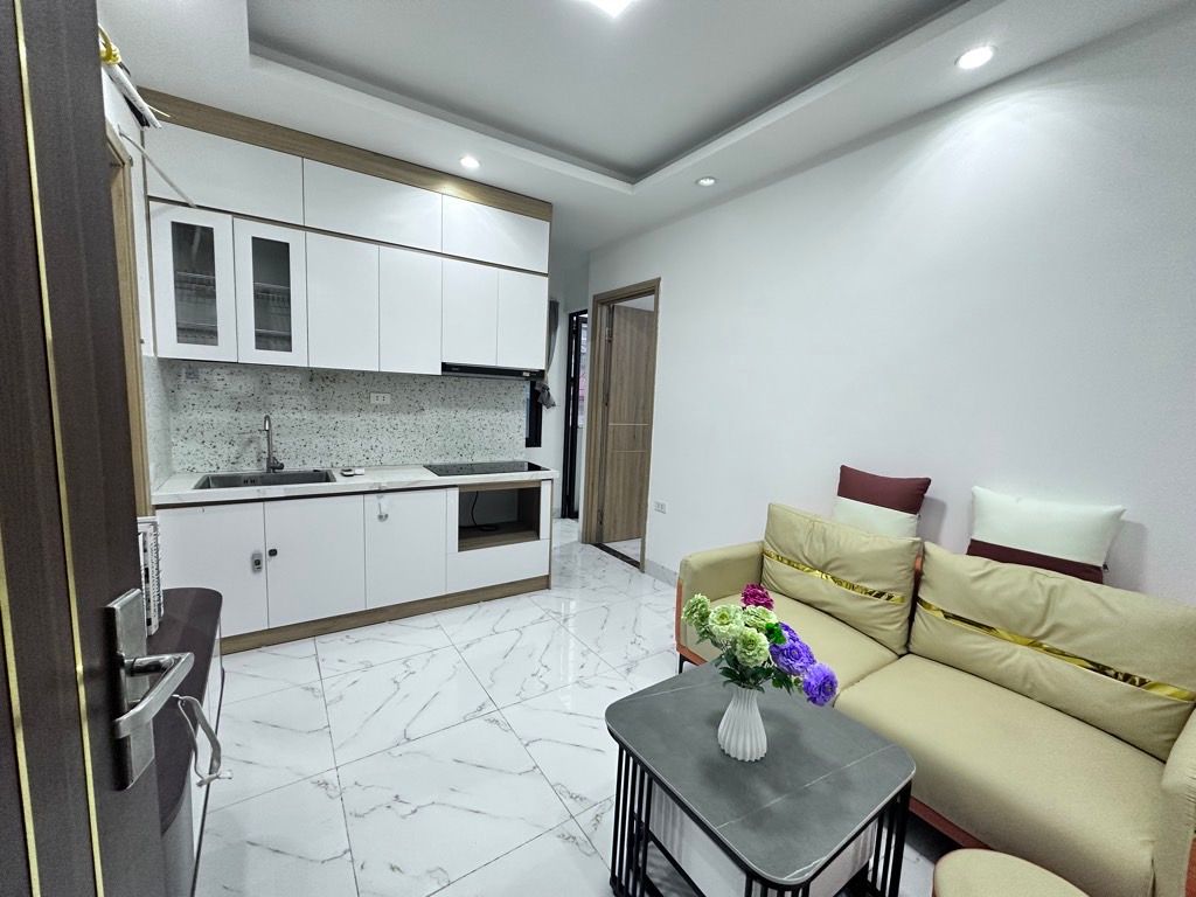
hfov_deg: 102.1
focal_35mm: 14
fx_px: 484
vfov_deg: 85.7
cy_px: 448
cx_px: 598
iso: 200
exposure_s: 1/100
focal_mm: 2.22
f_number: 2.2
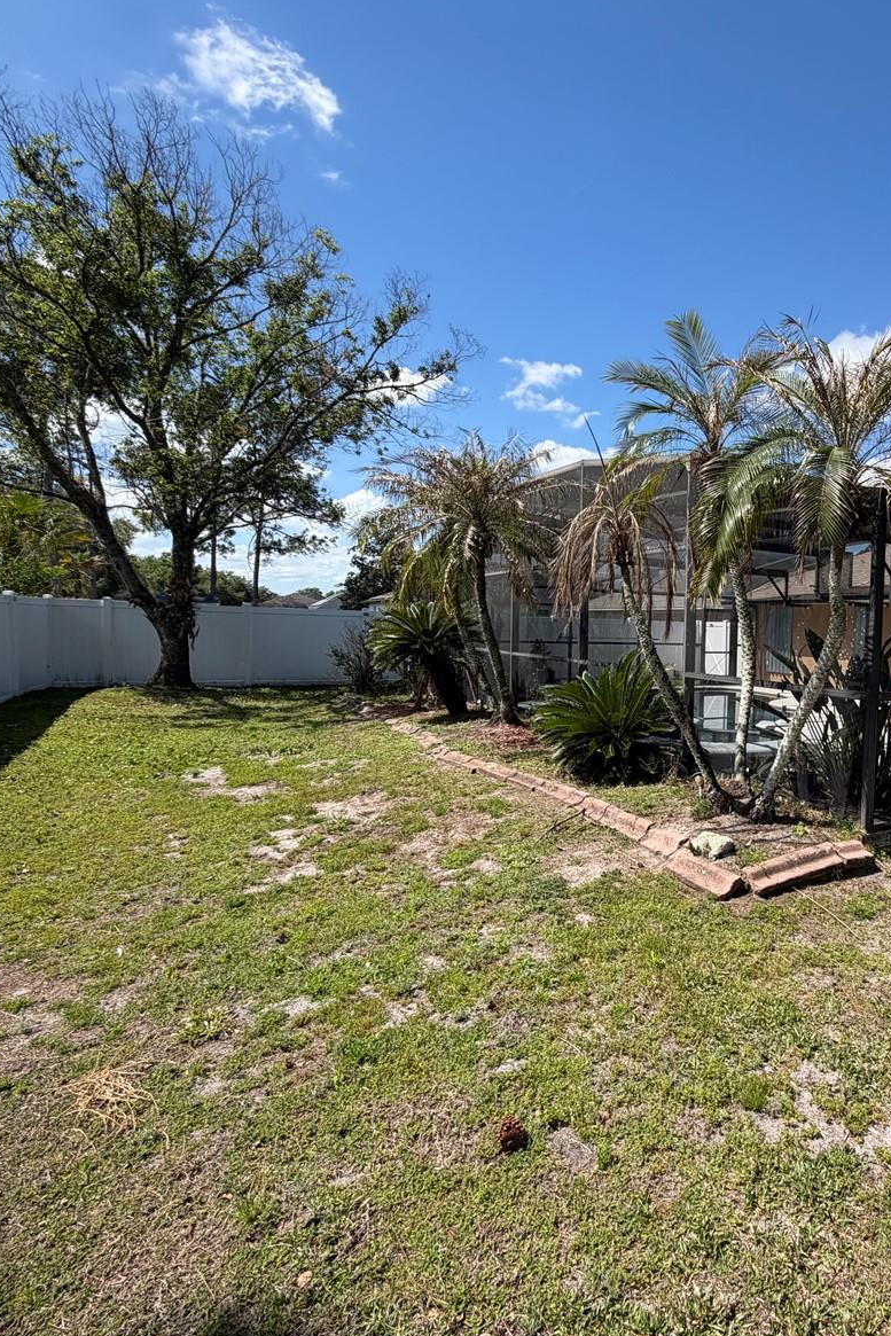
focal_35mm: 20
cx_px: 703
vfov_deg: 84.0
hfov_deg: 57.7
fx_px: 742
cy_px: 664
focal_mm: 2.22
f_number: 2.2
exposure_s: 1/770
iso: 25
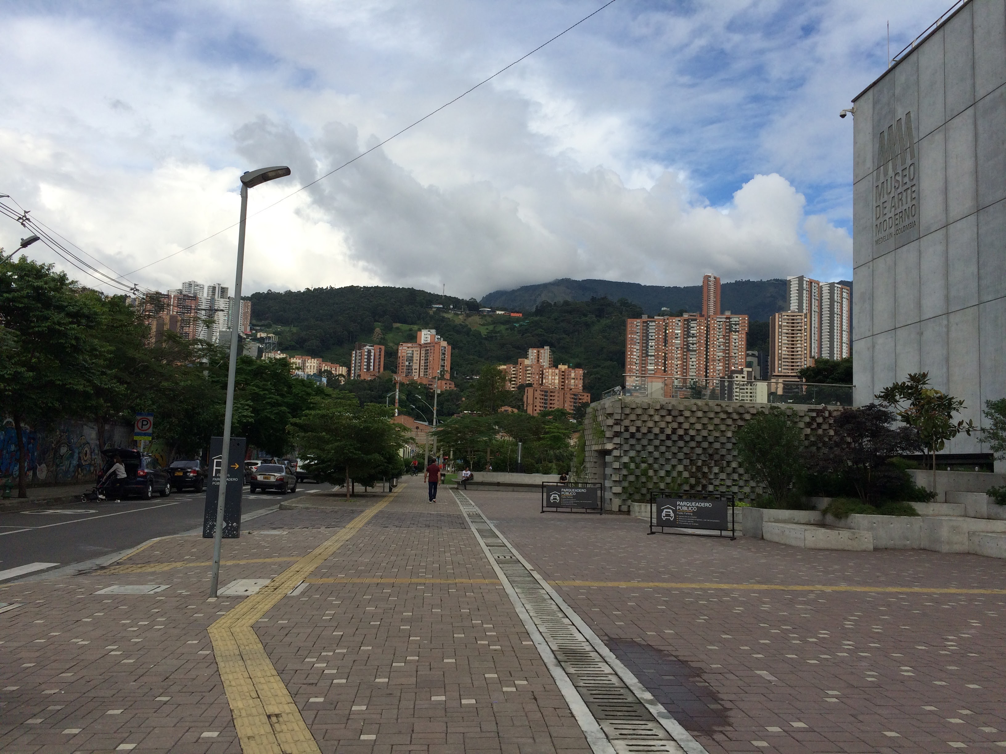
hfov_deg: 61.7
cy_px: 377
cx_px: 503
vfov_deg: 48.2
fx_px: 843
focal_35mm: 29
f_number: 2.2
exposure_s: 1/1786
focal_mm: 4.15
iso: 32
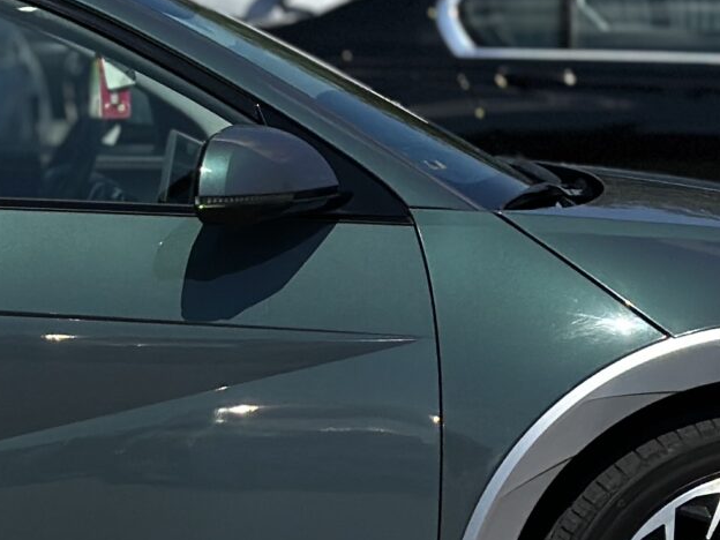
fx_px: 4098
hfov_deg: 9.8
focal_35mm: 197
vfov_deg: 7.5
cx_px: -255
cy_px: 344
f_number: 1.78
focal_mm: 6.86
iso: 100
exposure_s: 1/15873
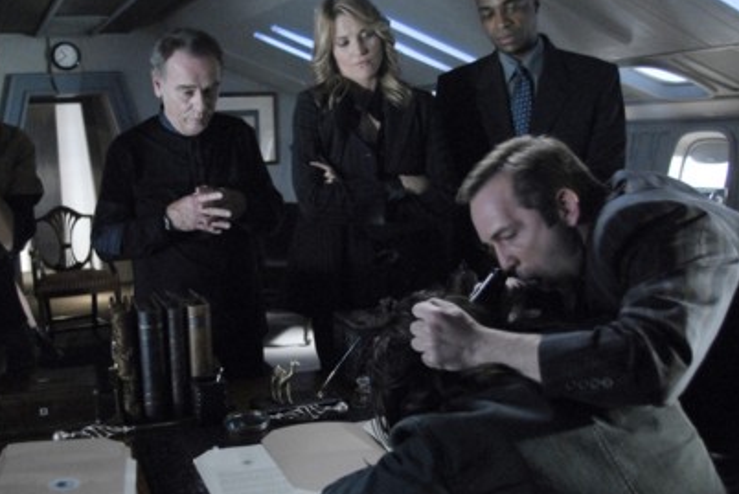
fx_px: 760
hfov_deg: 51.5
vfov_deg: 36.0
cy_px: 241
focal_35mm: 37
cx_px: 300
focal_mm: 20
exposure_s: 1/50
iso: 1250
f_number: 2.8
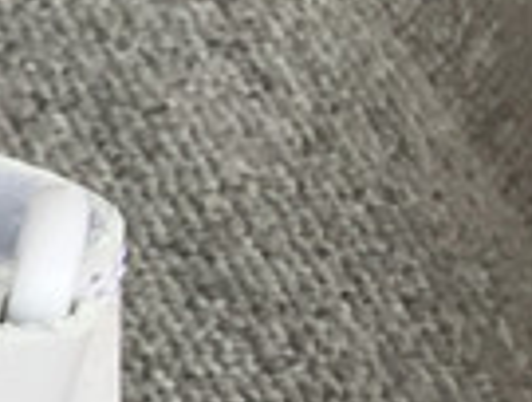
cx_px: -1233
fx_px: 3174
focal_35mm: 206
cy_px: 546
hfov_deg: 7.8
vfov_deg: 7.2
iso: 25
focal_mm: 3.3
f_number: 2.4
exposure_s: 1/112
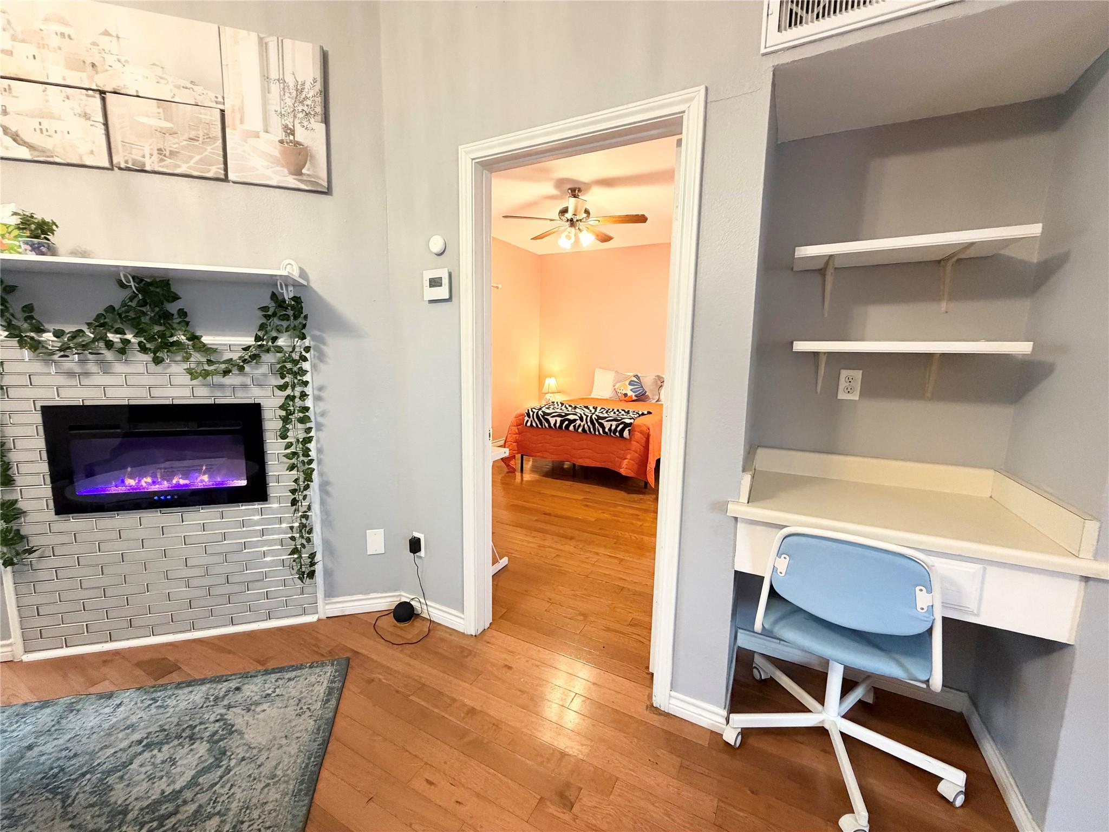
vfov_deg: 85.7
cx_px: 554
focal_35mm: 14
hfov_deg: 102.1
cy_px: 416
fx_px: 449
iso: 500
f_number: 2.2
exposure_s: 1/60
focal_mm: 2.22
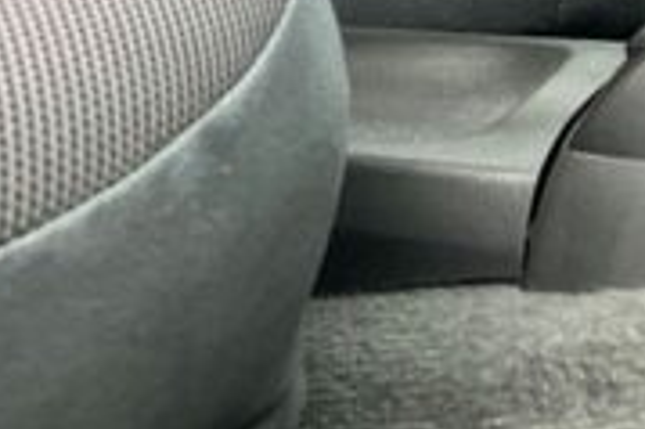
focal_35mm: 121
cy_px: -530
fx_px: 2166
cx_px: -739
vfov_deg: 10.1
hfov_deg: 13.7
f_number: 1.5
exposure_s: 1/121
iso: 80
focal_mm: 5.7
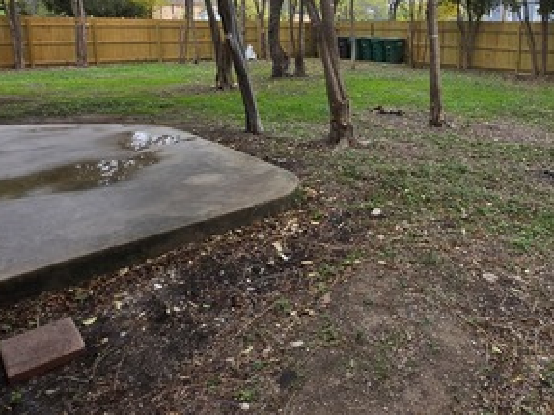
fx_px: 464
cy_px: 102
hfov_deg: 60.0
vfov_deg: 46.4
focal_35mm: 29
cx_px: 376
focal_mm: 1.7
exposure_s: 1/60
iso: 32
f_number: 2.2
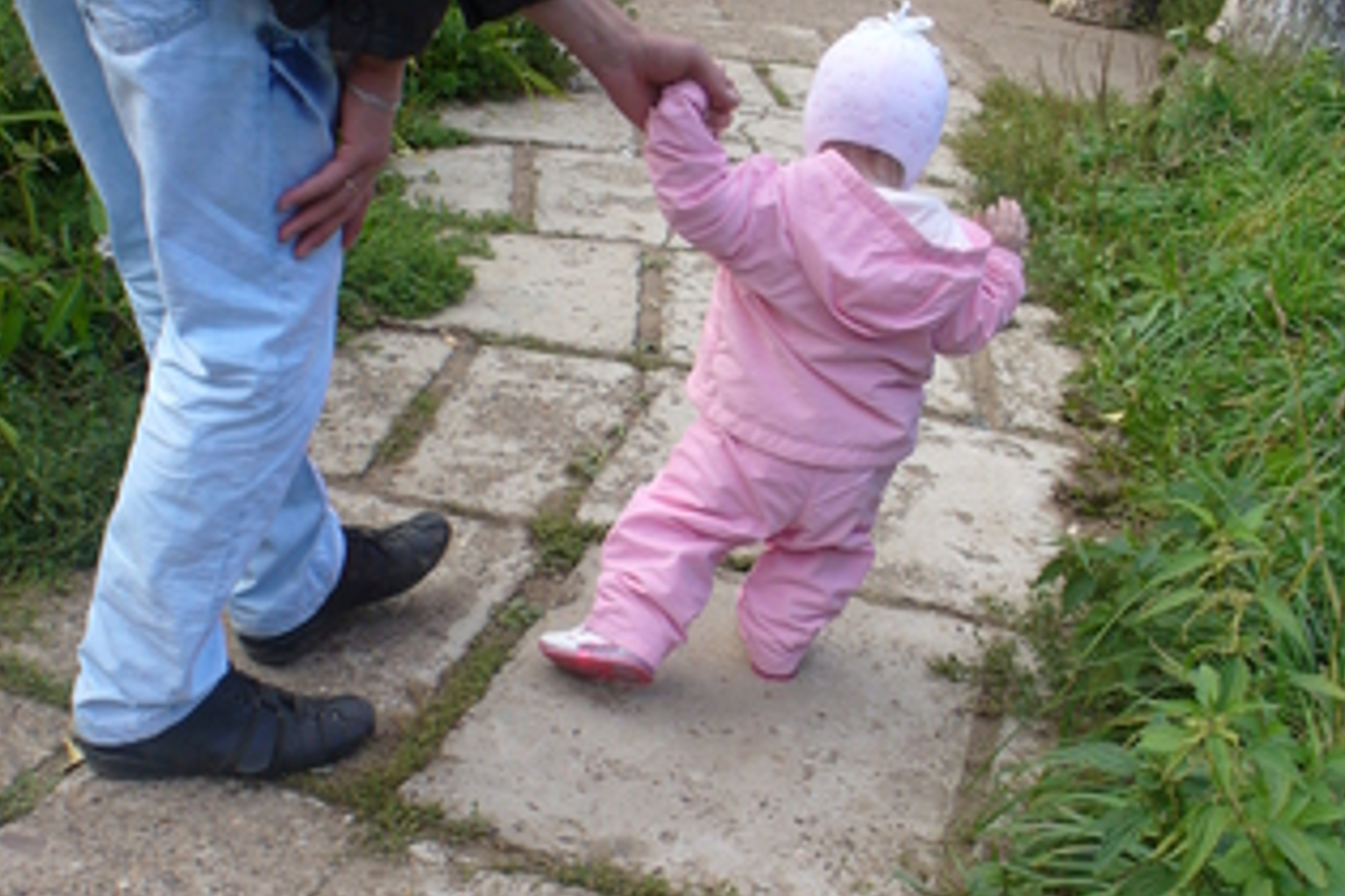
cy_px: 542
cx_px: 666
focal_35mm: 55
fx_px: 2055
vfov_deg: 24.6
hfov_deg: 36.2
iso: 80
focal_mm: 6.1
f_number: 2.8
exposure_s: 1/200
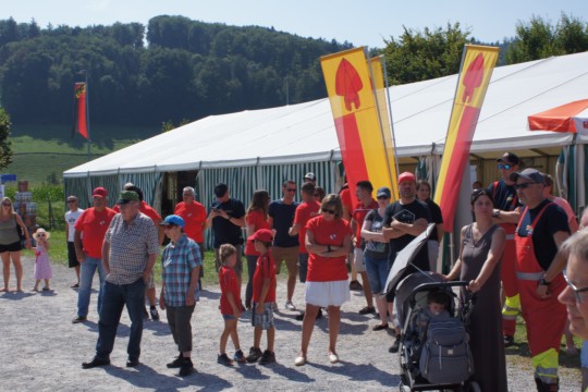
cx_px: 294
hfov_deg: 37.9
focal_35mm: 52
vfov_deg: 25.8
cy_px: 196
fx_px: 857
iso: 100
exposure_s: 1/160
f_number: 11
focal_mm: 35
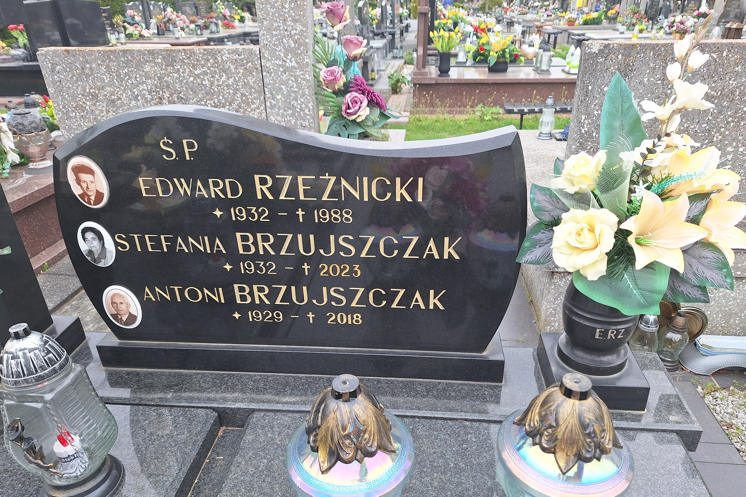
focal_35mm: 24
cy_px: 280
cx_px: 373
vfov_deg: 53.0
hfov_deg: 73.7
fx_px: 497
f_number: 1.8
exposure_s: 1/207
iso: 40
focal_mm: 5.54
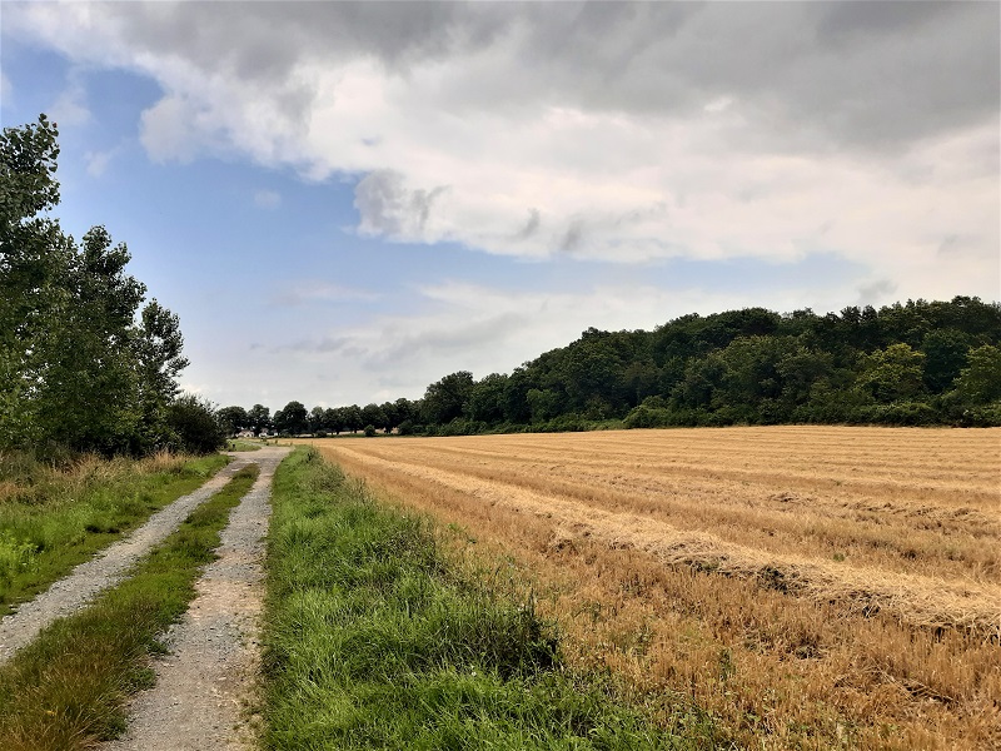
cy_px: 376
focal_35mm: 26
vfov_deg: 53.1
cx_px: 500
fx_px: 752
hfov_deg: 67.3
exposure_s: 1/2392
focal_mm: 3.92
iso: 40
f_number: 1.7
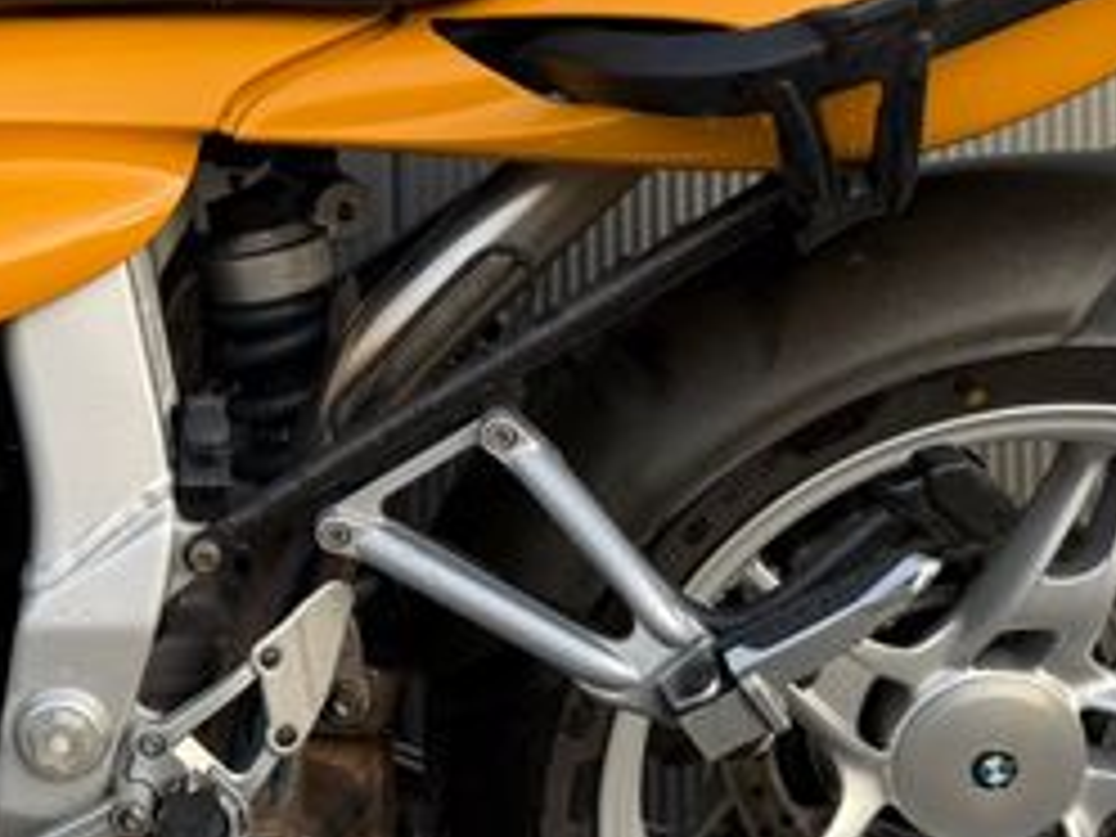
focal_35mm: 62
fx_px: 1999
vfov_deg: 23.6
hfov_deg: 30.3
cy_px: 333
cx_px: 198
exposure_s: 1/504
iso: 80
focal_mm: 6.76
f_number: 1.78
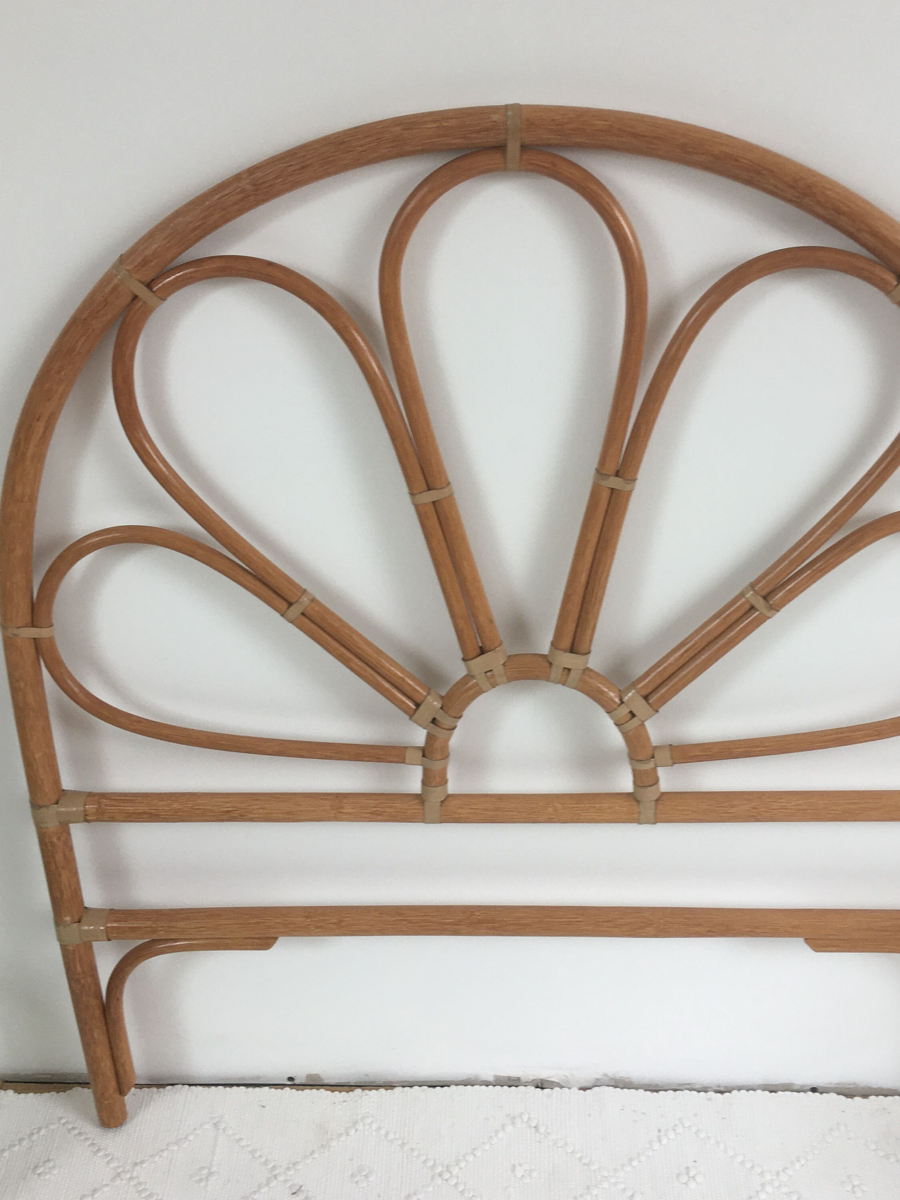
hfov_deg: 36.7
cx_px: 534
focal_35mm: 39
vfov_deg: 47.8
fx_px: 1352
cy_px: 572
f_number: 2.2
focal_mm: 4.15
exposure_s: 1/50
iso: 32
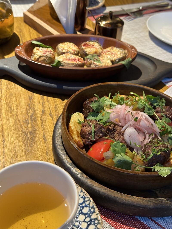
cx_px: 86
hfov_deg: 30.3
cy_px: 114
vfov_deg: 39.7
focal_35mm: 48
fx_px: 318
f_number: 1.78
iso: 250
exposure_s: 1/33
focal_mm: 6.86
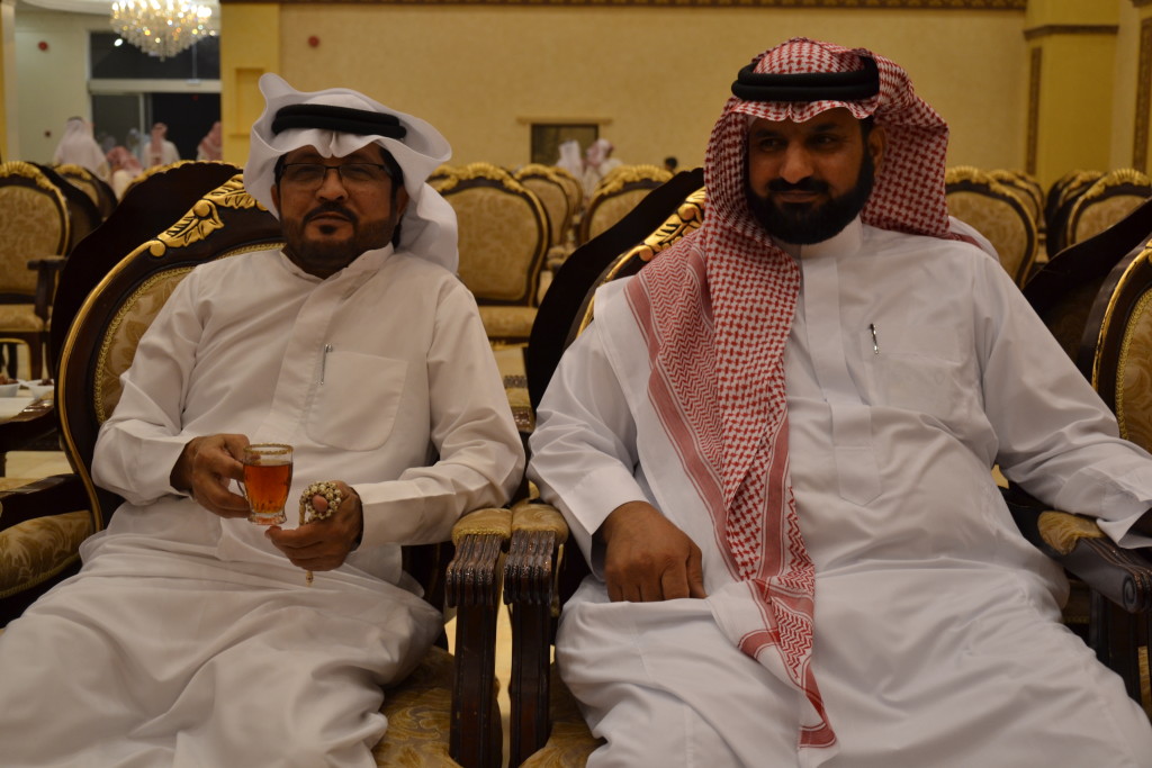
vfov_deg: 28.1
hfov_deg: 41.1
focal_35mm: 48
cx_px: 576
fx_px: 1536
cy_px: 384
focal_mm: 32
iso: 400
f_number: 4.2
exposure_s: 1/50
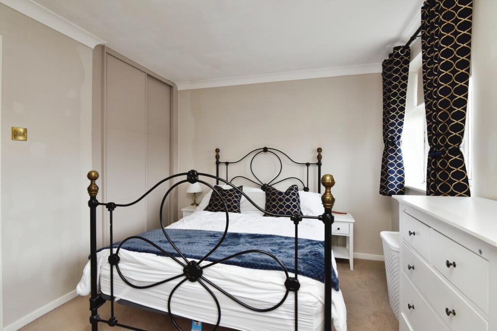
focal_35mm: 16
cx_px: 248
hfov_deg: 96.7
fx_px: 221
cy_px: 166
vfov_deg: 73.8
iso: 500
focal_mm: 16
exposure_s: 1/25
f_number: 7.1
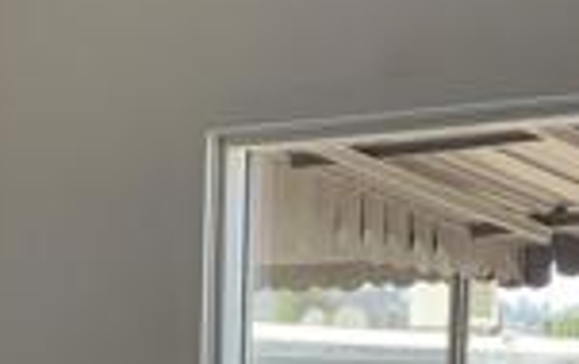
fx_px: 2055
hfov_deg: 16.0
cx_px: 199
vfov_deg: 9.7
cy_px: 628
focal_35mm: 130
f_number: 1.8
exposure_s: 1/120
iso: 32
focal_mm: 3
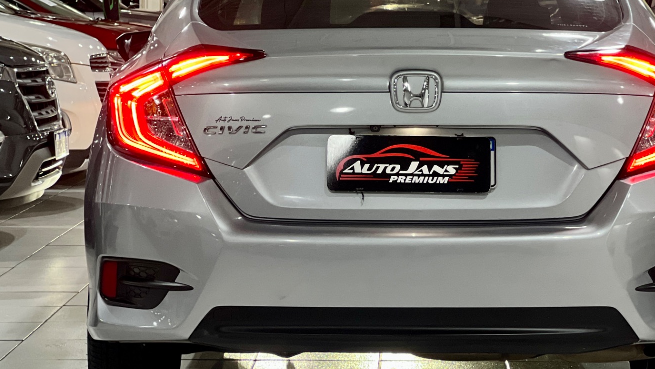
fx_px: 2137
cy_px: 156
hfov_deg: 17.4
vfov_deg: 9.9
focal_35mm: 123
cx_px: 420
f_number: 2.8
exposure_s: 1/40
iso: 320
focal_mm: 9
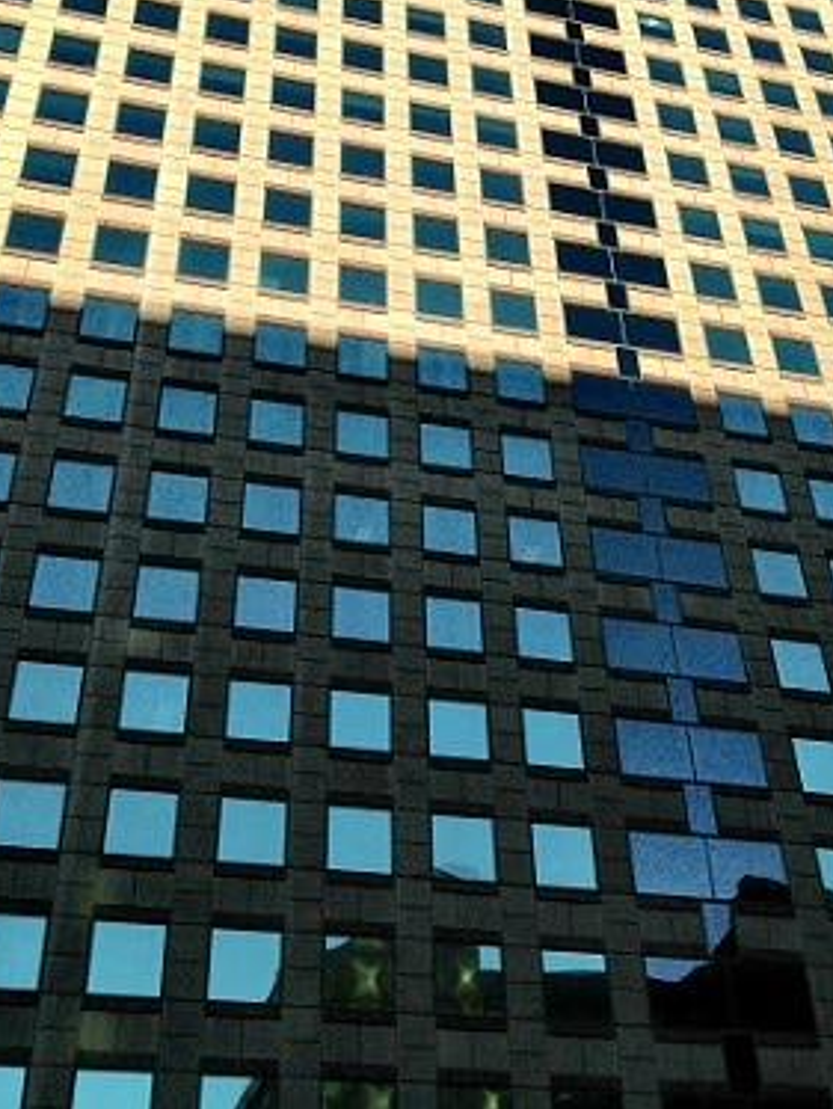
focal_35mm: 56
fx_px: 1795
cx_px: 534
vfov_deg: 33.4
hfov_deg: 26.0
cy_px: 224
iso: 50
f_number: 2.4
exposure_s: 1/3247
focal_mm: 4.28
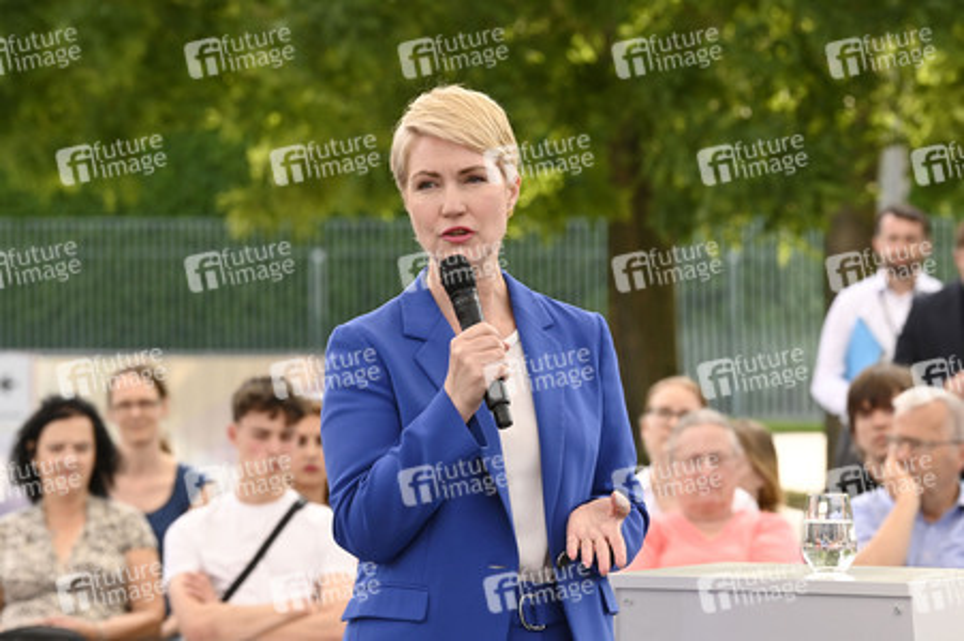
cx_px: 482
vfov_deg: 6.9
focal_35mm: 200
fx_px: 5351
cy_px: 320
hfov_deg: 10.3
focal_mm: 200
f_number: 9
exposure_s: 1/1000
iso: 2000
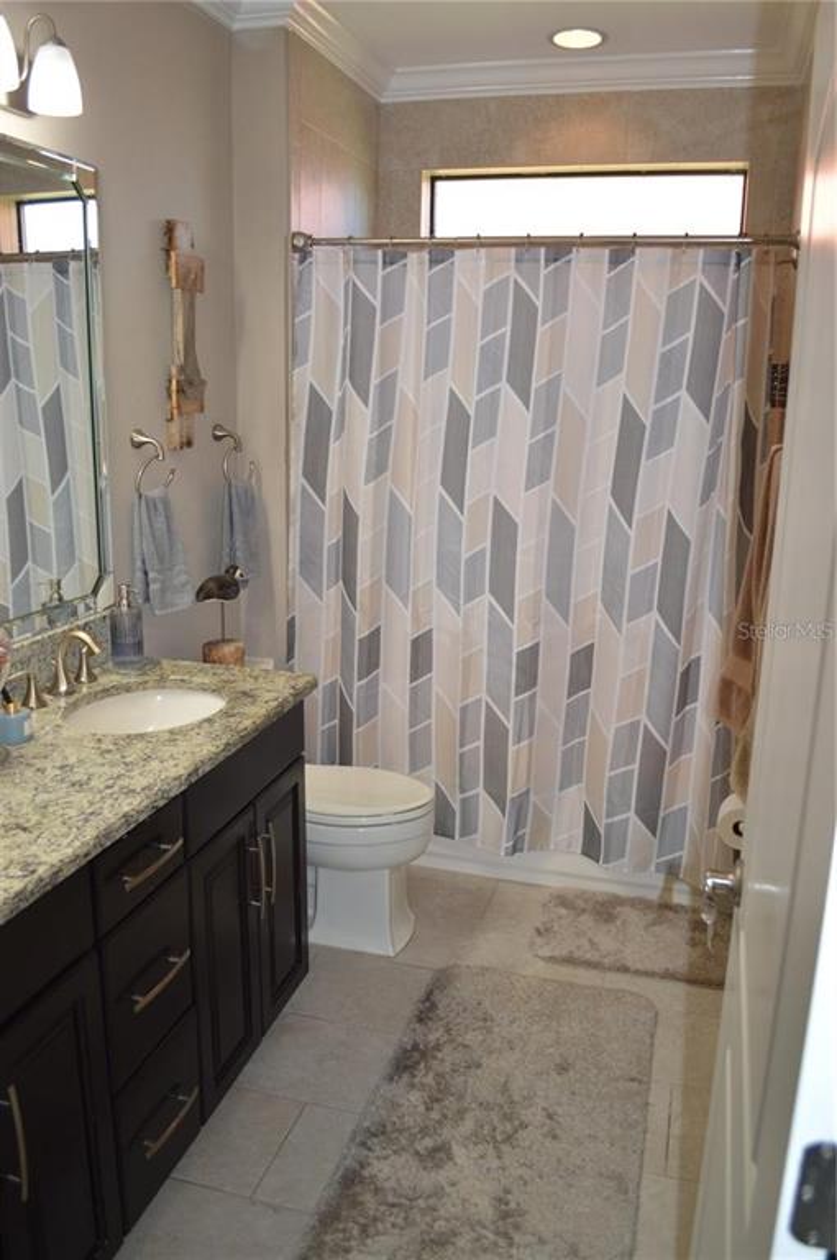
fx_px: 944
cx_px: 418
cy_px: 630
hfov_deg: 47.8
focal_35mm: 27
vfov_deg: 67.4
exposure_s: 1/80
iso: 400
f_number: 4
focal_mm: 18
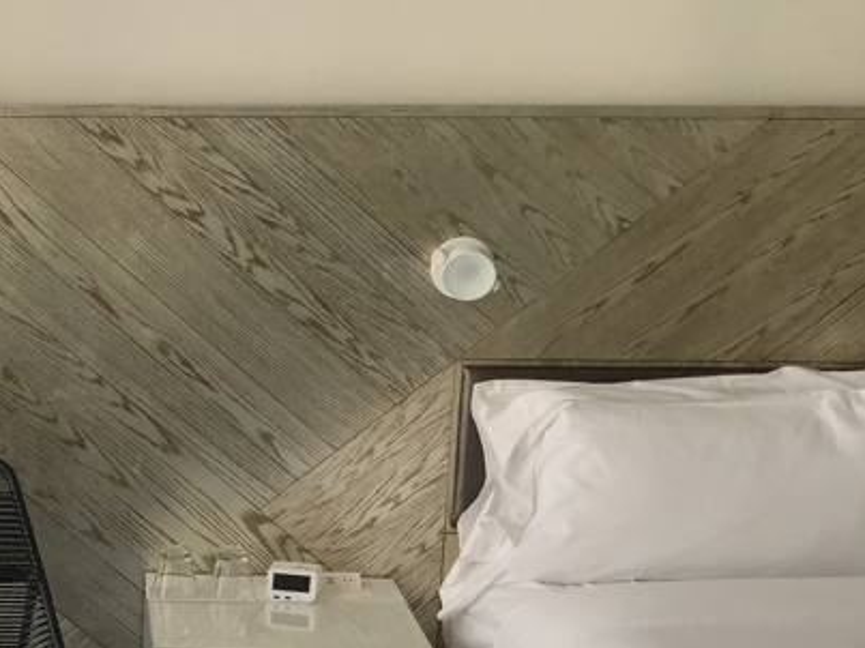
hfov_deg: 26.4
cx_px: 13
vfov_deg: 20.7
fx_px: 1749
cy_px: 534
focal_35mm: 70
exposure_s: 1/30
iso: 25
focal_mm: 4
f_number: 1.8
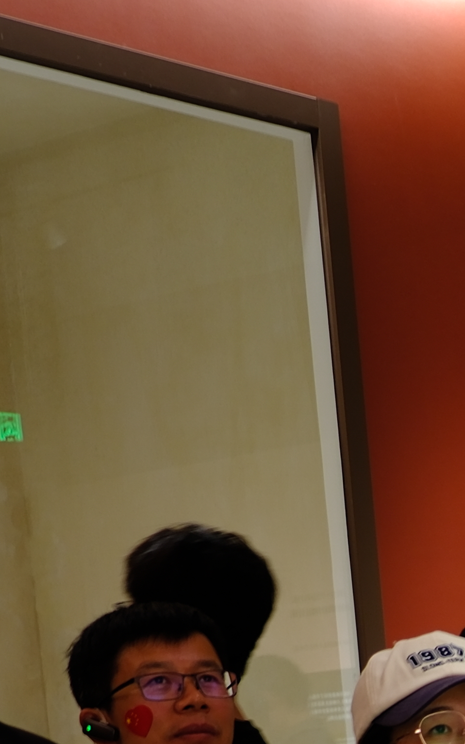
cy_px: 907
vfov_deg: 17.7
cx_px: 1004
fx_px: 2271
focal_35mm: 112
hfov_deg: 10.5
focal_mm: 18
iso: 100
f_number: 2.8
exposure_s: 1/4
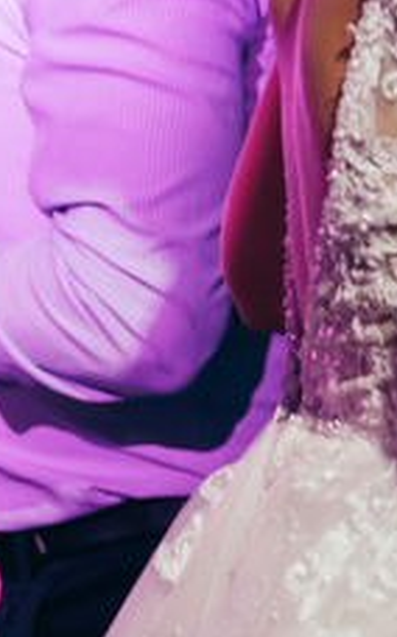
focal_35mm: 188
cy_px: 18
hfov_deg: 6.6
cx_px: 1015
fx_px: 3263
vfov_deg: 11.1
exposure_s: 1/200
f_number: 3.2
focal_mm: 35
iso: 1600
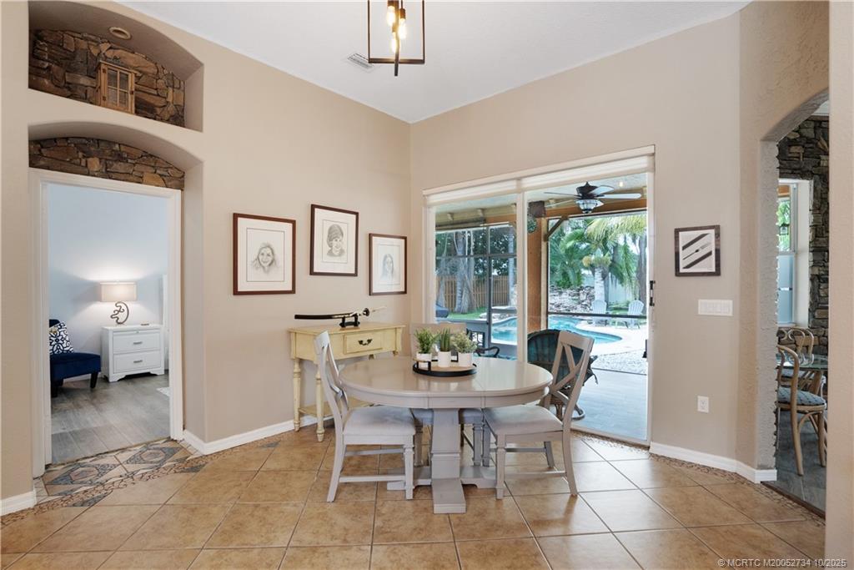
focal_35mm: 16
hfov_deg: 96.7
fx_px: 380
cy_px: 285
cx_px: 427
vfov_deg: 73.8
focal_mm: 16
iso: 2000
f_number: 8
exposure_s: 1/25
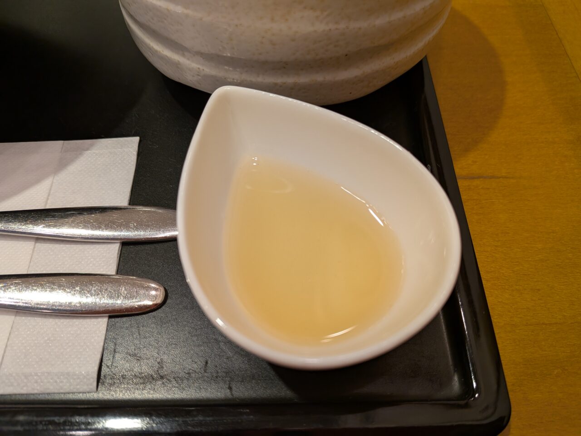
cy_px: 218
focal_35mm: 24
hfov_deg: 71.6
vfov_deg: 56.8
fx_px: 403
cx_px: 290
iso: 49
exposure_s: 1/100
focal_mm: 4.53
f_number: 1.7
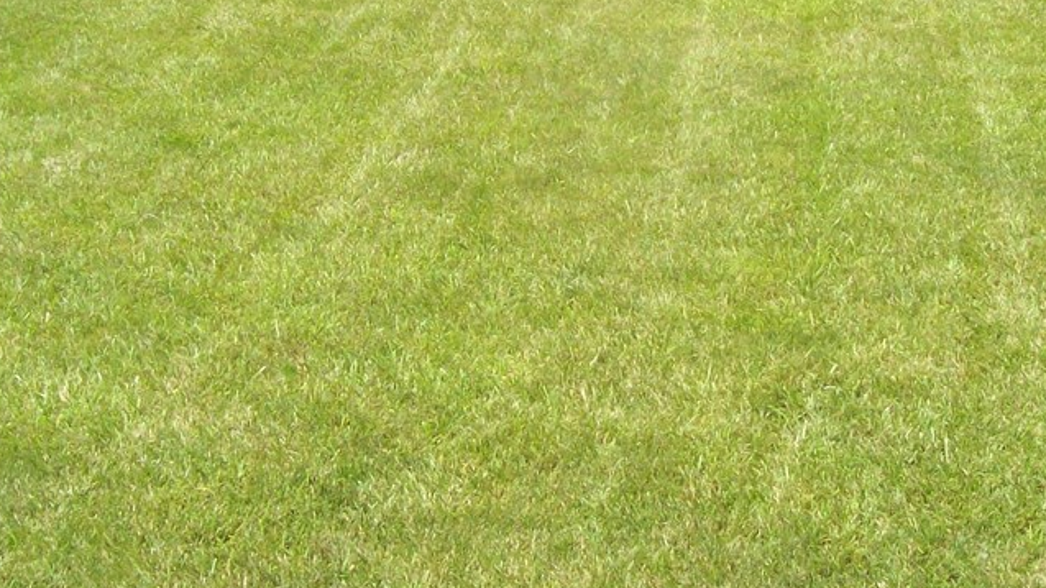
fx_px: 1747
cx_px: 580
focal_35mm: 63
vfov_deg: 18.6
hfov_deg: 33.3
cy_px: -11
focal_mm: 6
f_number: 4.8
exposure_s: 1/254
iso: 80
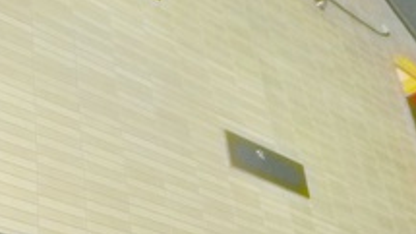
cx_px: 10
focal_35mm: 85
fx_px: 938
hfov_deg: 24.0
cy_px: 163
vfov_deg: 14.2
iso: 400
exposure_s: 1/2.5
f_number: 2
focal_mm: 5.1
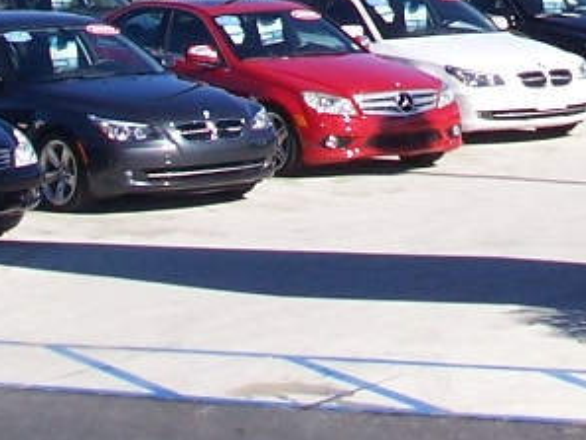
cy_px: -420
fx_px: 3421
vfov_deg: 7.1
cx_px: 667
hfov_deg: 9.7
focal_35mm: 202
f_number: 4.8
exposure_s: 1/500
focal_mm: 8.6
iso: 80
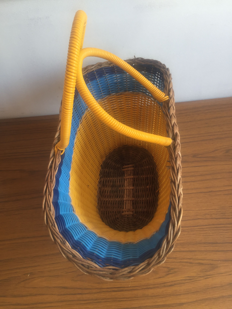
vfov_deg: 61.7
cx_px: 116
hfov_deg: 48.2
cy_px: 154
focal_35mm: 29
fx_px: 259
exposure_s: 1/50
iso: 32
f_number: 2.2
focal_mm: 4.15
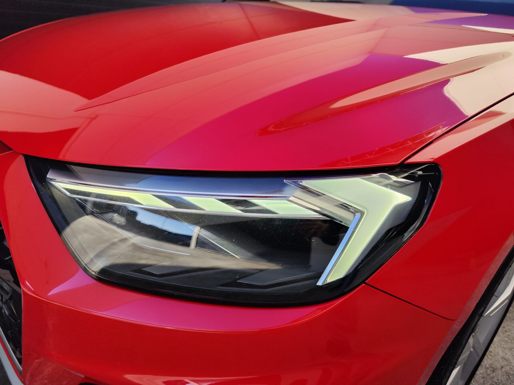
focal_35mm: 23
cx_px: 257
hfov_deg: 73.9
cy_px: 192
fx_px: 342
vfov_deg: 58.9
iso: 50
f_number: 1.69
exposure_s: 1/469
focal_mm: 7.01
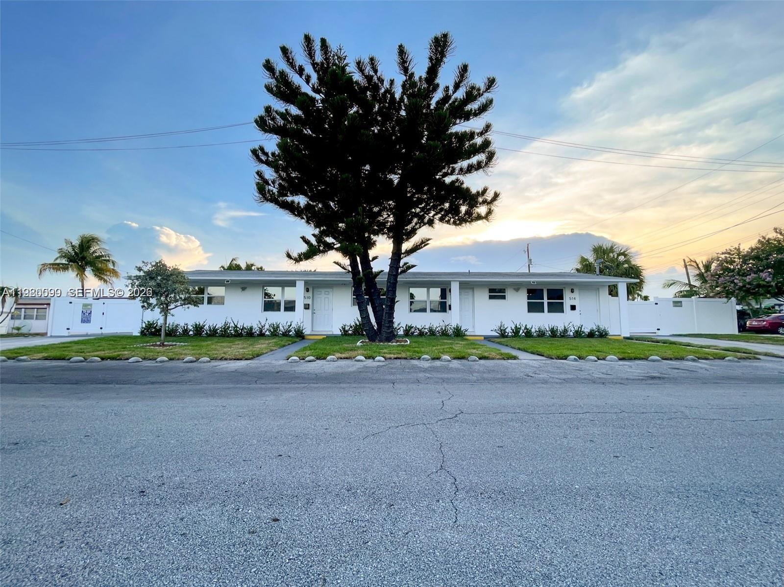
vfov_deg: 89.9
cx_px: 392
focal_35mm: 13
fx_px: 294
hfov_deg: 106.2
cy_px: 294
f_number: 2.4
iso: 25
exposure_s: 1/240
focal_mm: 1.54
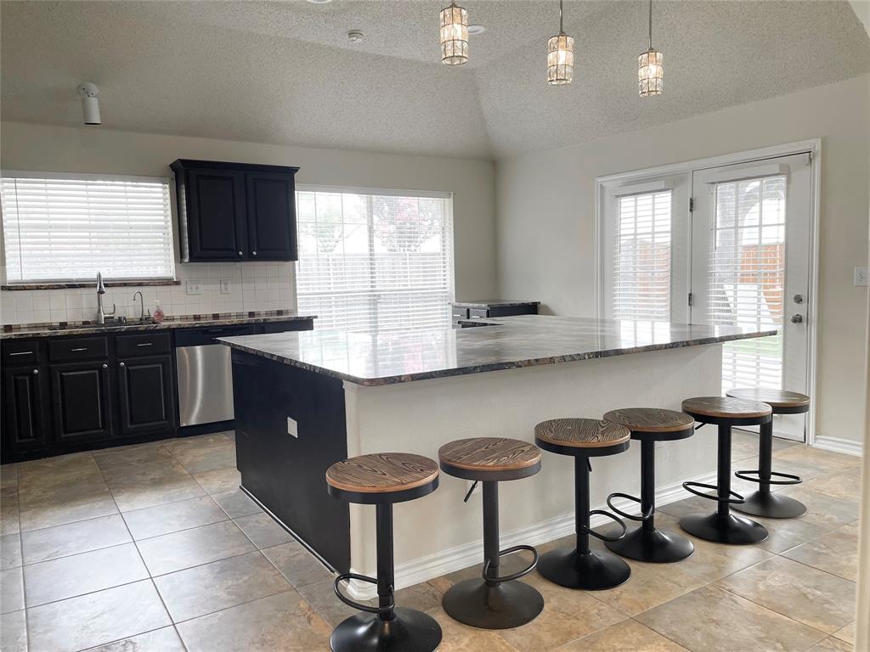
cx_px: 435
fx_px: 653
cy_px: 326
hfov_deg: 67.3
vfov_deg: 53.1
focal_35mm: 26
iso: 64
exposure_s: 1/120
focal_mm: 4.2
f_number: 1.6
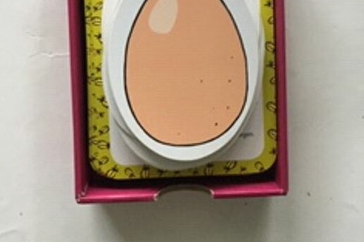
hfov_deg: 47.4
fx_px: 414
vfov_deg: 32.0
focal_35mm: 41
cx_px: 179
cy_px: 58
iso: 250
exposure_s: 1/20
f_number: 2.2
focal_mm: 4.15
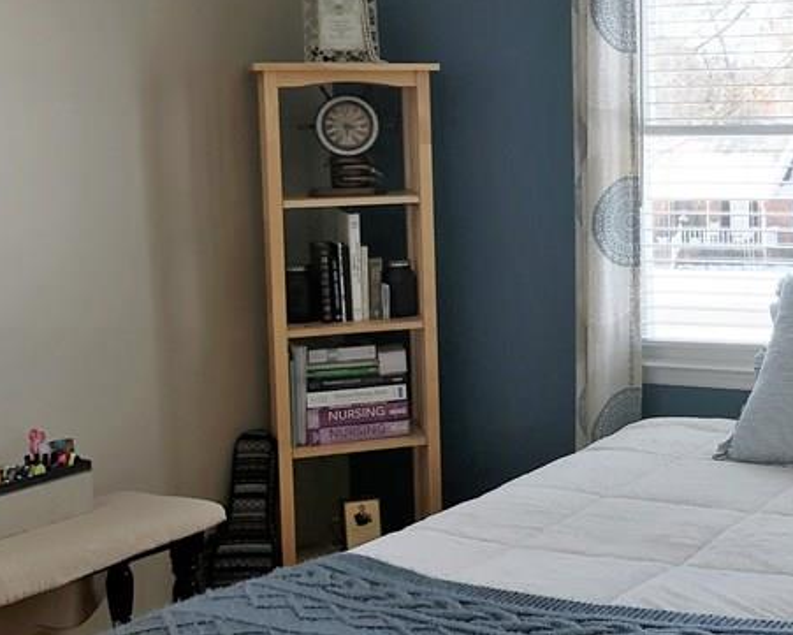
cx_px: 867
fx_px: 1455
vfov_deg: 24.5
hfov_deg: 27.9
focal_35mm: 62
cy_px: 243
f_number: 1.8
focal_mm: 3.99
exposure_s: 1/160
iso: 20
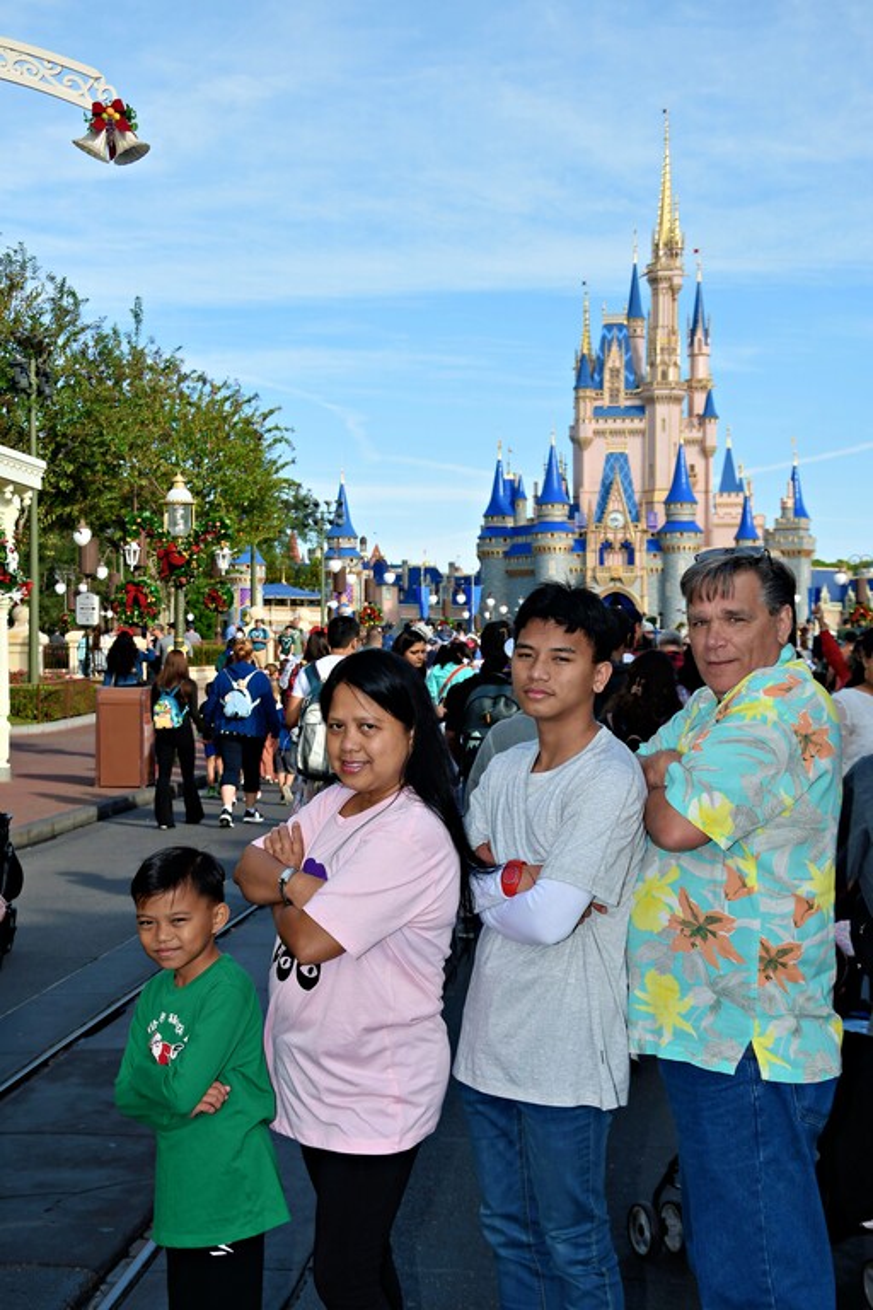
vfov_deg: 38.2
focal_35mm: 52
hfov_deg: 26.0
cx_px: 436
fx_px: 1891
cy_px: 655
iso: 100
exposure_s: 1/250
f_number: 9
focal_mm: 35
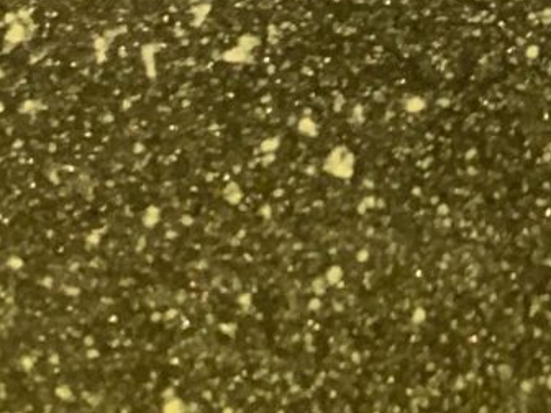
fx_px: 3152
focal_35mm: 198
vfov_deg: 7.2
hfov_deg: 9.7
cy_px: -388
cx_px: 838
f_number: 1.8
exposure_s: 1/33
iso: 400
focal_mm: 4.25
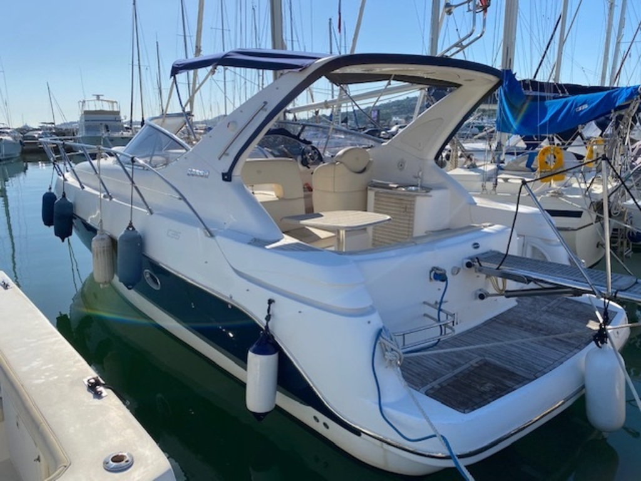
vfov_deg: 53.1
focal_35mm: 26
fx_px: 481
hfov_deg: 67.3
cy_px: 240
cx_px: 320
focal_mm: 4.25
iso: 32
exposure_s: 1/3731
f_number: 1.8
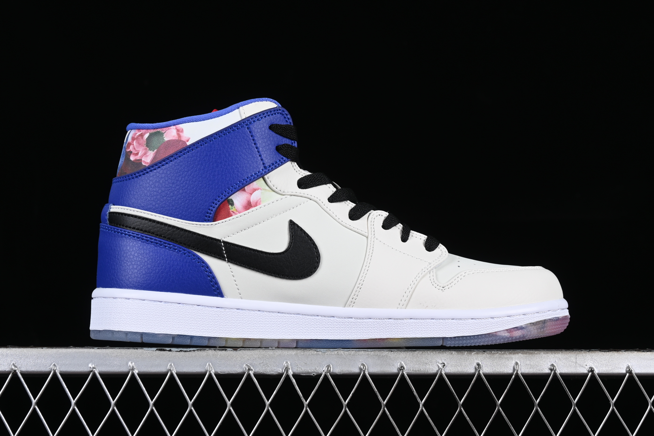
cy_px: 218
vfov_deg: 18.2
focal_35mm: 75
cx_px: 327
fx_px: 1362
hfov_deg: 27.0
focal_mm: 50
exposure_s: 1/80
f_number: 8
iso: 160
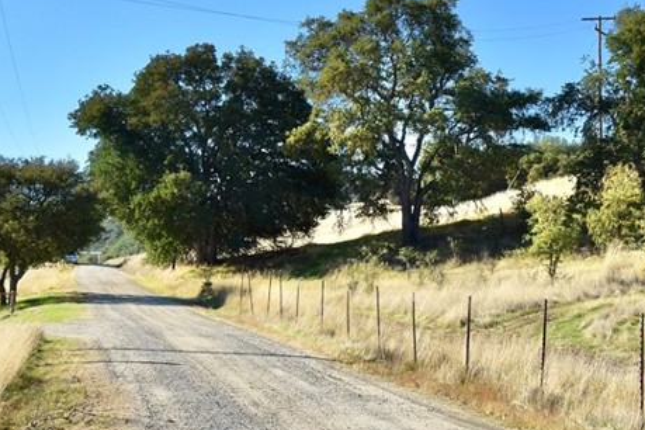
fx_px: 1200
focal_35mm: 67
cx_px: 617
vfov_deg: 20.3
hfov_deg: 28.5
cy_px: 165
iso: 400
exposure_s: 1/320
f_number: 11
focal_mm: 20
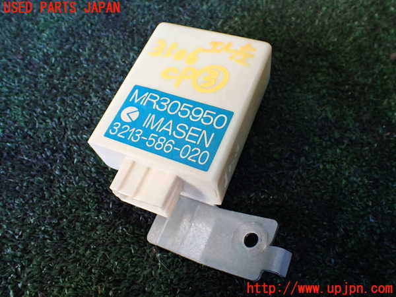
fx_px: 343
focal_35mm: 30
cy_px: 148
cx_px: 198
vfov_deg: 46.8
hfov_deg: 60.0
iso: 640
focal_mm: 5.4
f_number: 2.3
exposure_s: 1/125
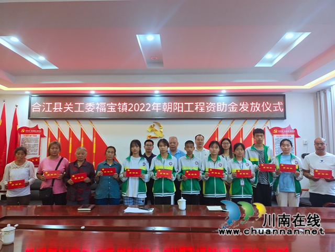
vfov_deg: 61.1
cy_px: 126
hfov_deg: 76.4
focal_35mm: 22
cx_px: 168
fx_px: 213
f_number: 1.79
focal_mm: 4.71
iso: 180
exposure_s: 1/33
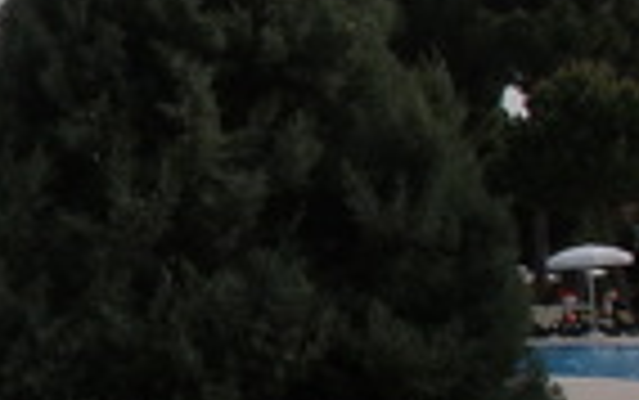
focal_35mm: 161
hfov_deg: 12.1
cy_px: 112
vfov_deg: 8.2
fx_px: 2806
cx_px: -468
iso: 64
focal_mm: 6.3
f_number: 5.6
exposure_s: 1/160
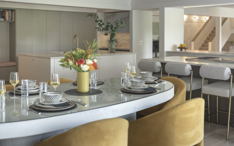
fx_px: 300
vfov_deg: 27.3
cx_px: 102
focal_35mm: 47
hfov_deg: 42.6
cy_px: 49
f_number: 8
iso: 1600
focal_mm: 35
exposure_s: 1/80
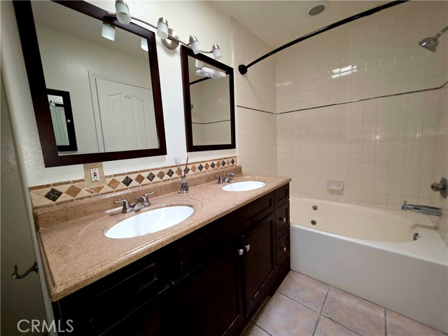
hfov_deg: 106.2
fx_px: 168
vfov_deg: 89.9
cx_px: 224
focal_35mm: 13
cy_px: 168
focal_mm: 2.2
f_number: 1.9
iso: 160
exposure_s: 1/60.2
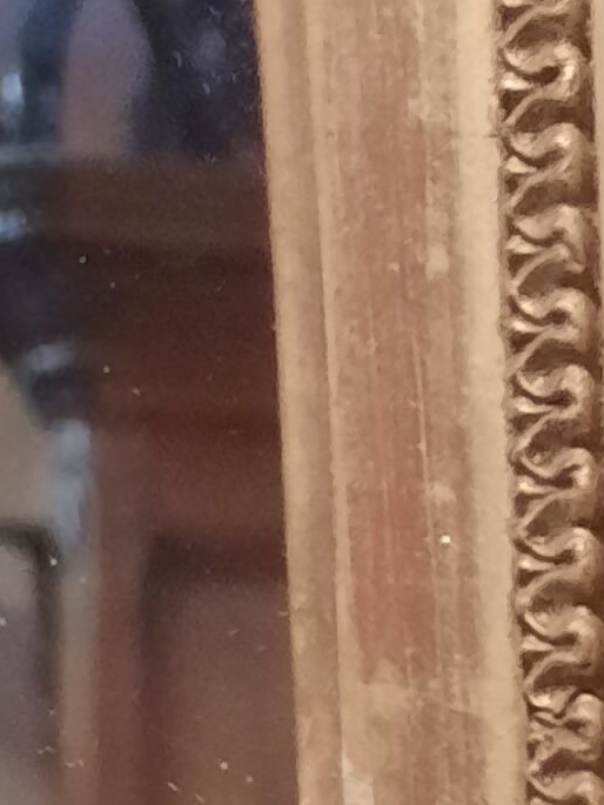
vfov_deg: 10.6
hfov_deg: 8.8
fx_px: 3396
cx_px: 1658
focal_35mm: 146
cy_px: 2201
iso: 320
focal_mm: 4.6
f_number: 2
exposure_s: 1/25
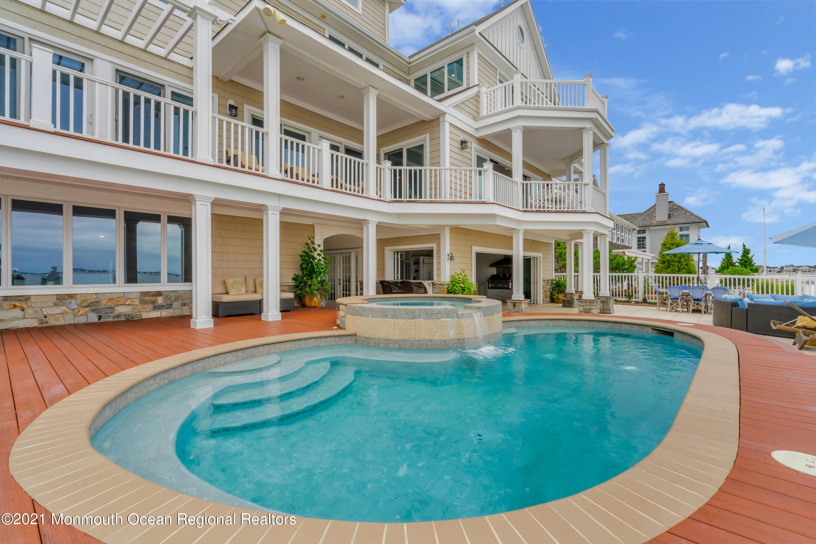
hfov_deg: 96.7
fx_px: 363
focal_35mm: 16
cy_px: 272
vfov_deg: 73.7
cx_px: 408
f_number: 16
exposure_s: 1/40
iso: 400
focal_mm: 16
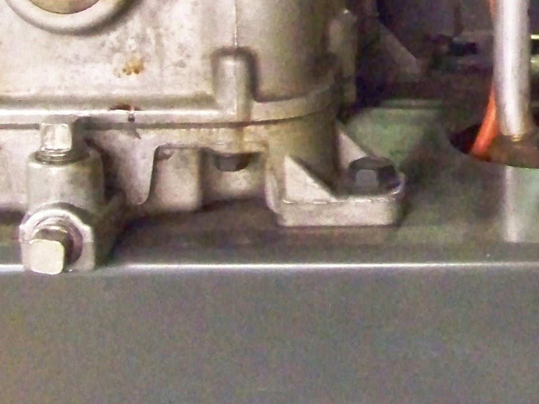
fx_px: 1977
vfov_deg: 11.5
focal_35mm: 127
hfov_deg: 14.9
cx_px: 670
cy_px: -60
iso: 1600
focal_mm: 5.85
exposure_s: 1/10
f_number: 2.8
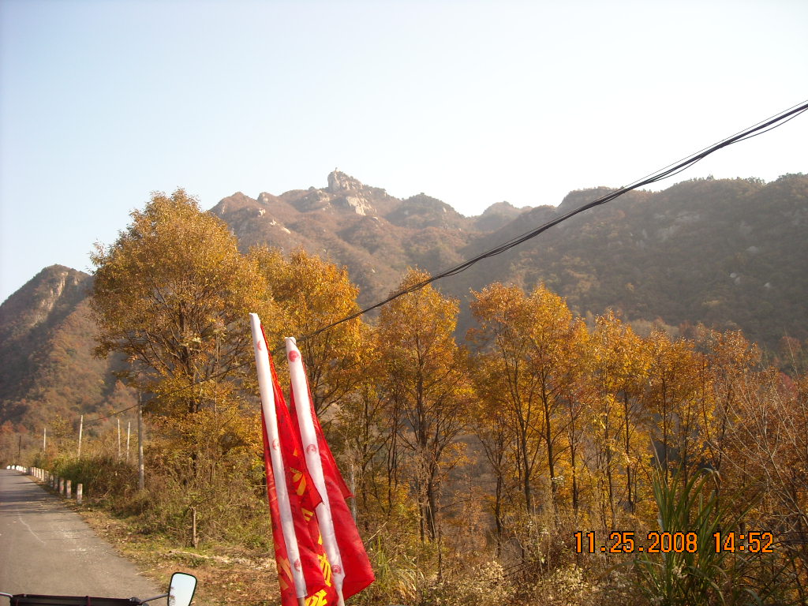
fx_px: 817
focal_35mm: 35
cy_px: 303
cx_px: 404
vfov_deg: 40.7
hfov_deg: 52.6
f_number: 2.8
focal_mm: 5.7
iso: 64
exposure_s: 1/369
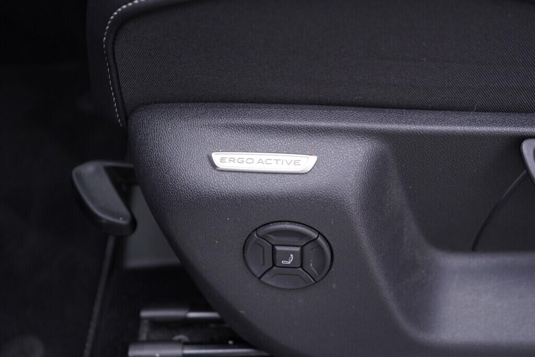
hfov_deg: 53.1
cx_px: 268
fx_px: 535
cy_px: 178
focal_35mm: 36
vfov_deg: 36.9
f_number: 2.8
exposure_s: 1/40
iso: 250
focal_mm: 24
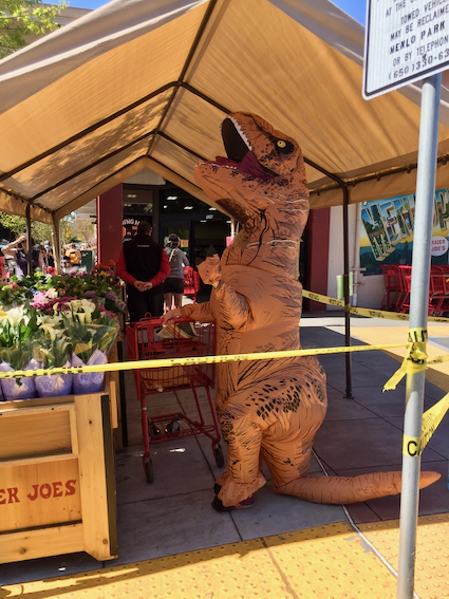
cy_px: 300
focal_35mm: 29
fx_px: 502
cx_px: 224
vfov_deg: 61.7
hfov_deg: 48.2
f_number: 2.2
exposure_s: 1/719
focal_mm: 4.15
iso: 32
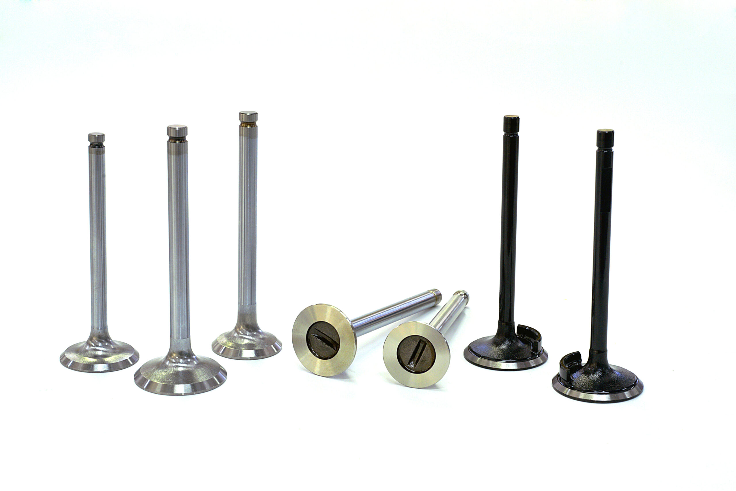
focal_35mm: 50
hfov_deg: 39.6
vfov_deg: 27.0
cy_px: 246
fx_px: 1023
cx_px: 368
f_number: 16
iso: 800
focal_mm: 50
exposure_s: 1/8
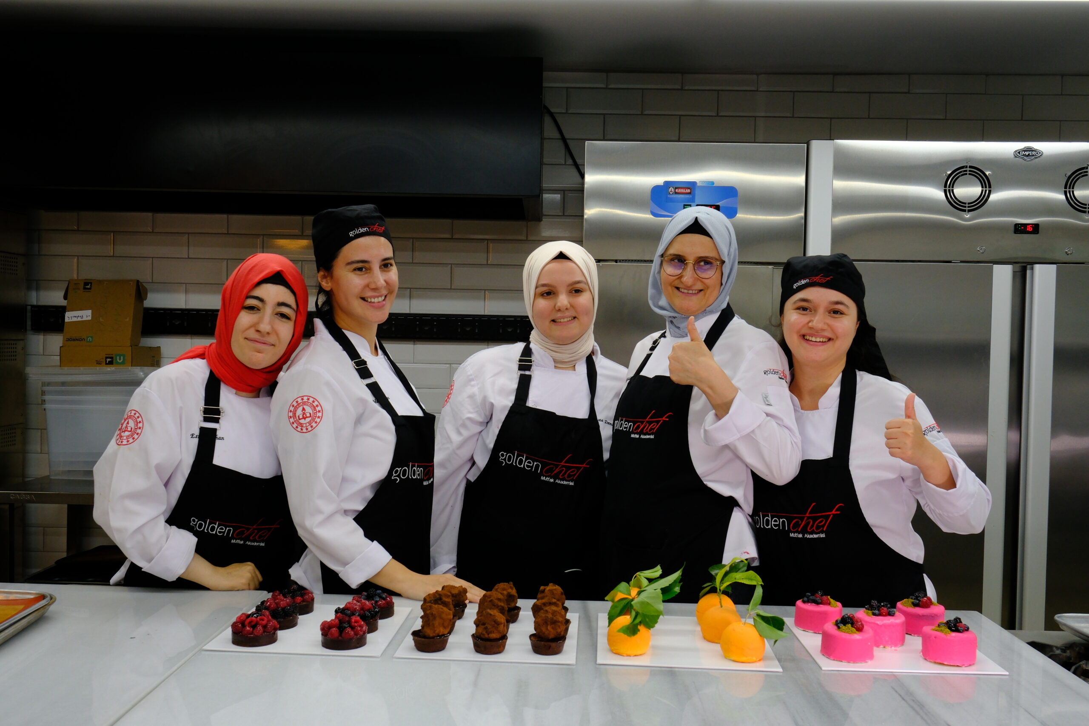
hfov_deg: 58.7
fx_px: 968
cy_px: 363
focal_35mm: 32
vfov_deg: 41.1
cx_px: 544
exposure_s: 1/30
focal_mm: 21.3
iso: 1250
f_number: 10
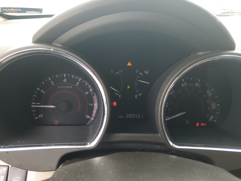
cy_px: 90
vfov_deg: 53.1
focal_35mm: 26
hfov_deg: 67.3
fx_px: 181
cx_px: 120
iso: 50
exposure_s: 1/156
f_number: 1.5
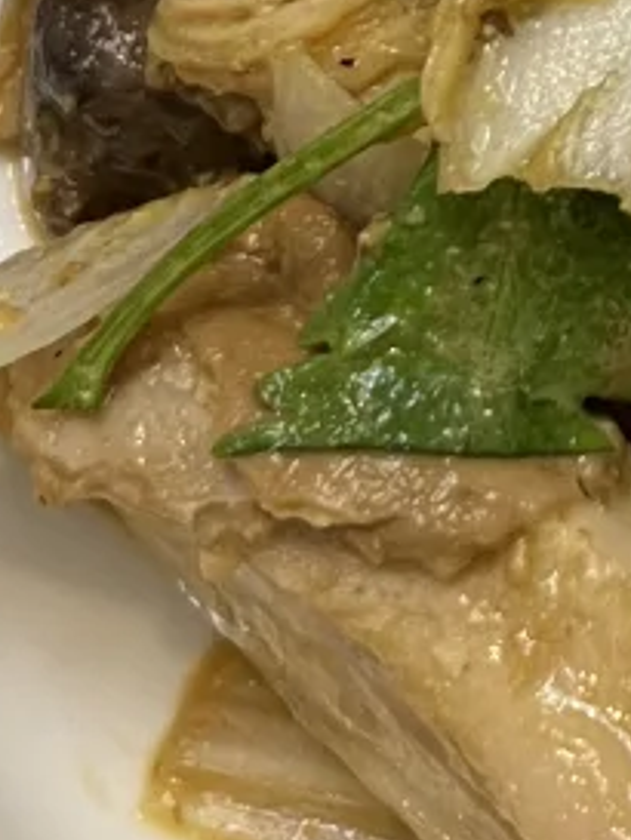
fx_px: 3327
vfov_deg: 13.6
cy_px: -391
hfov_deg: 10.2
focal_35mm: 137
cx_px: 1173
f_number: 1.6
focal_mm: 5.1
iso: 80
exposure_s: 1/50
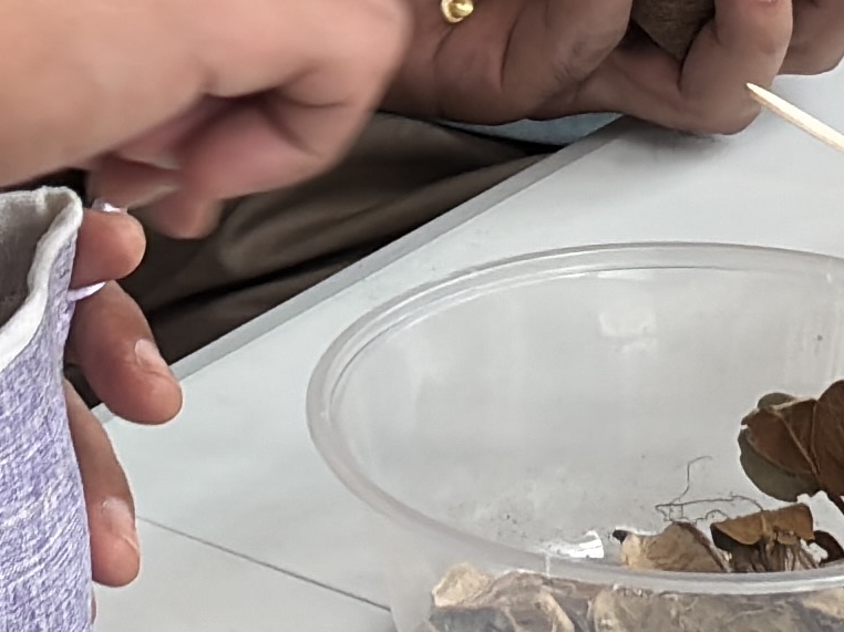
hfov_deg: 7.3
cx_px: 246
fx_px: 6654
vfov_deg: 5.3
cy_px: -701
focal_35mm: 273
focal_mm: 5.96
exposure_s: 1/100
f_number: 1.6
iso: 40
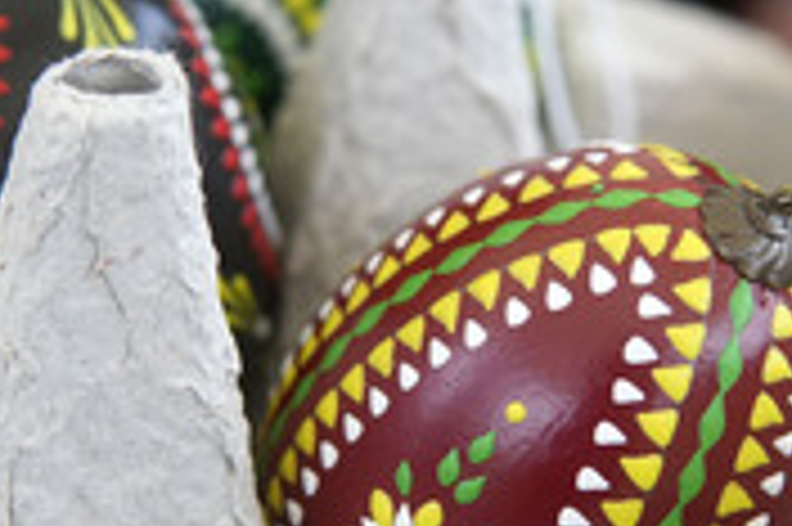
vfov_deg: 11.9
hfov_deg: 17.8
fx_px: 2528
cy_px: 279
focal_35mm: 115
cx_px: 479
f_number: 3.5
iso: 640
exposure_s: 1/250
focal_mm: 30
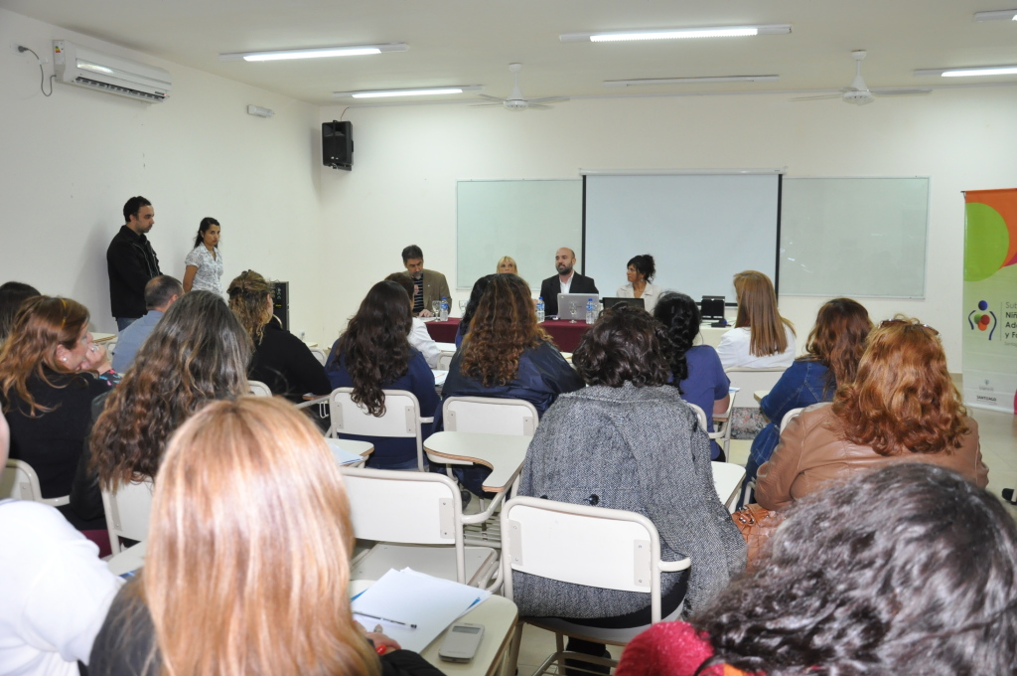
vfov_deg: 39.9
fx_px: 931
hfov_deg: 57.3
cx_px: 508
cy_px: 338
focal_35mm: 33
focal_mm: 22
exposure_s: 1/60
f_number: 4
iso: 800
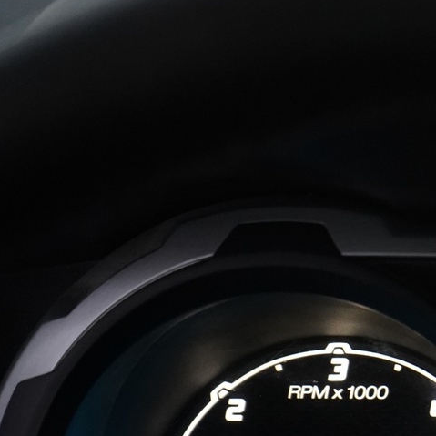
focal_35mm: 201
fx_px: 2864
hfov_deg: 8.5
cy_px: 450
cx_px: 715
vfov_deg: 8.6
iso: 4000
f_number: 6.3
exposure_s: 1/60
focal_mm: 70
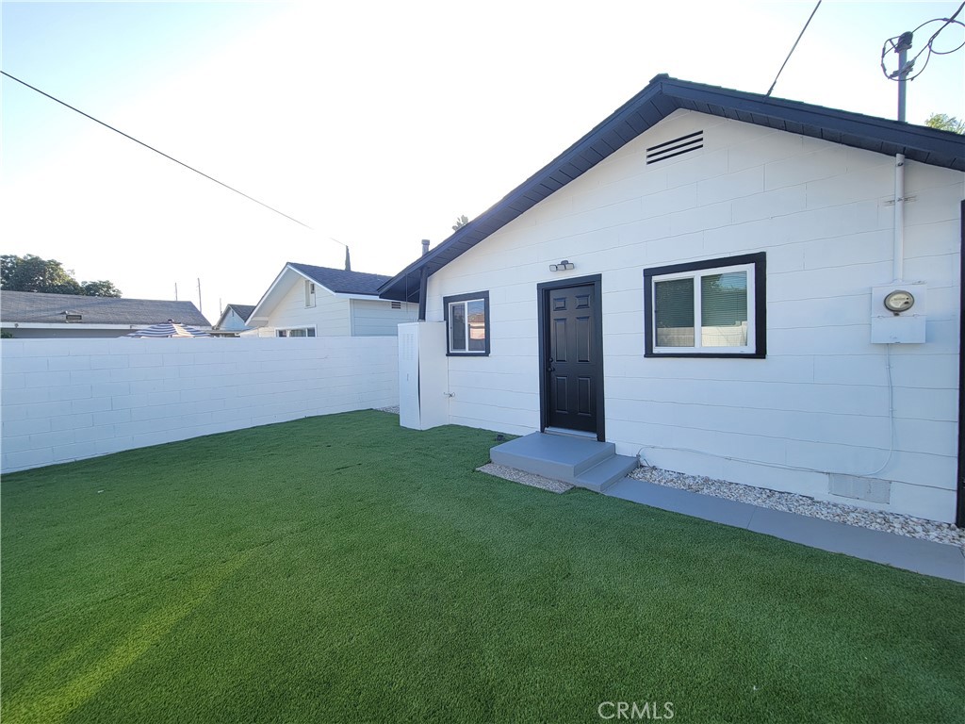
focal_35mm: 13
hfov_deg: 106.2
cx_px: 482
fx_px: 362
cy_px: 362
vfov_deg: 89.9
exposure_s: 1/384
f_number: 2.2
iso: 50
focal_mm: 2.2
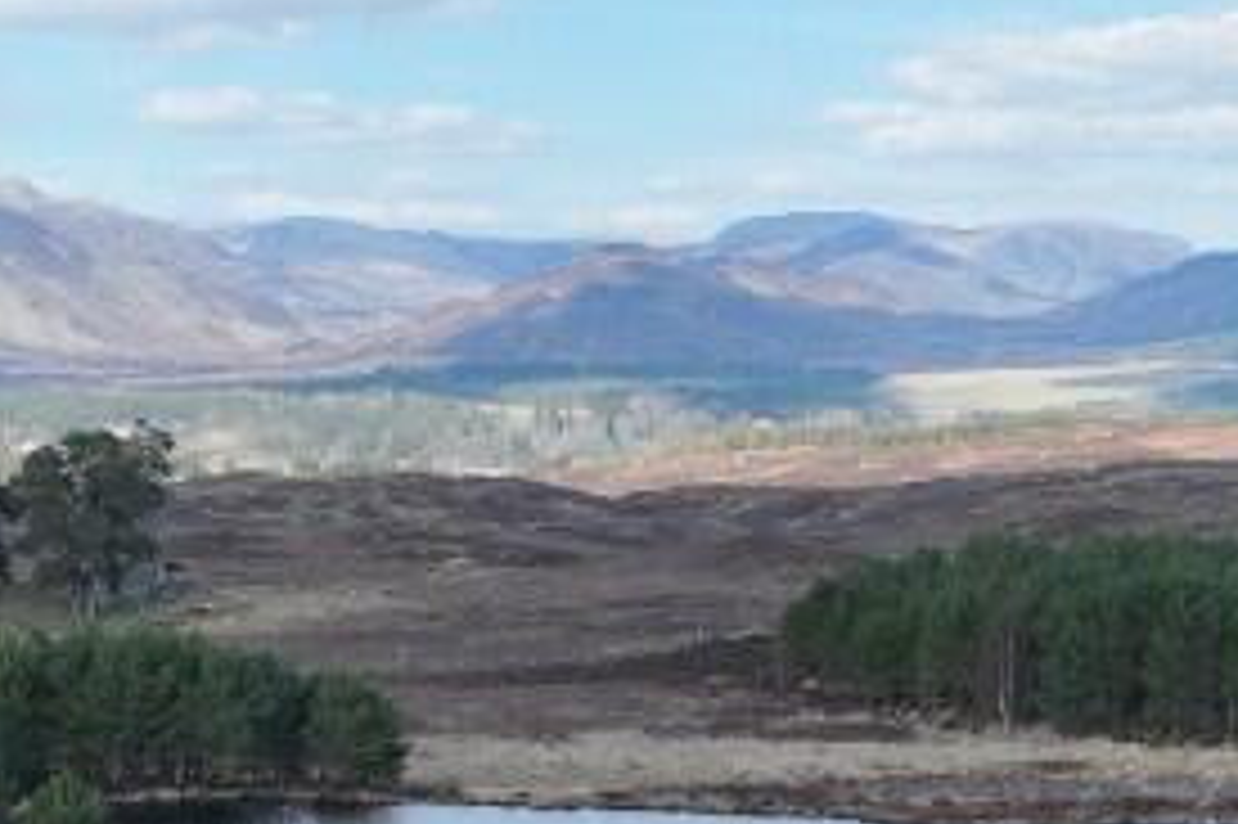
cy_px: 1056
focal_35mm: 93
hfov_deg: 21.8
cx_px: 860
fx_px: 3196
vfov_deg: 14.1
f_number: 2.8
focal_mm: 12.29
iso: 220
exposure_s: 1/1600
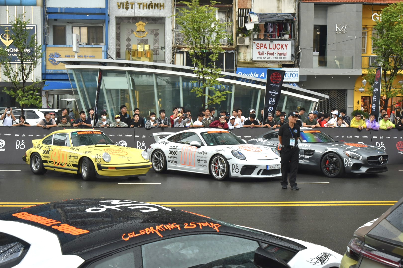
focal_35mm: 50
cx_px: 202
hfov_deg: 39.6
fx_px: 560
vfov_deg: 27.0
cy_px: 134
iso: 1250
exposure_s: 1/200
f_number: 4
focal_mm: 50
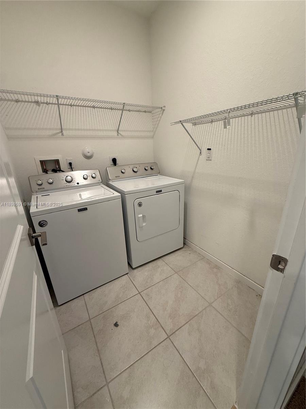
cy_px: 204
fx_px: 165
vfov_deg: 102.1
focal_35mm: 14
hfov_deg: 85.7
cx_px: 153
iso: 200
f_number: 2.2
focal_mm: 2.22
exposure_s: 1/60
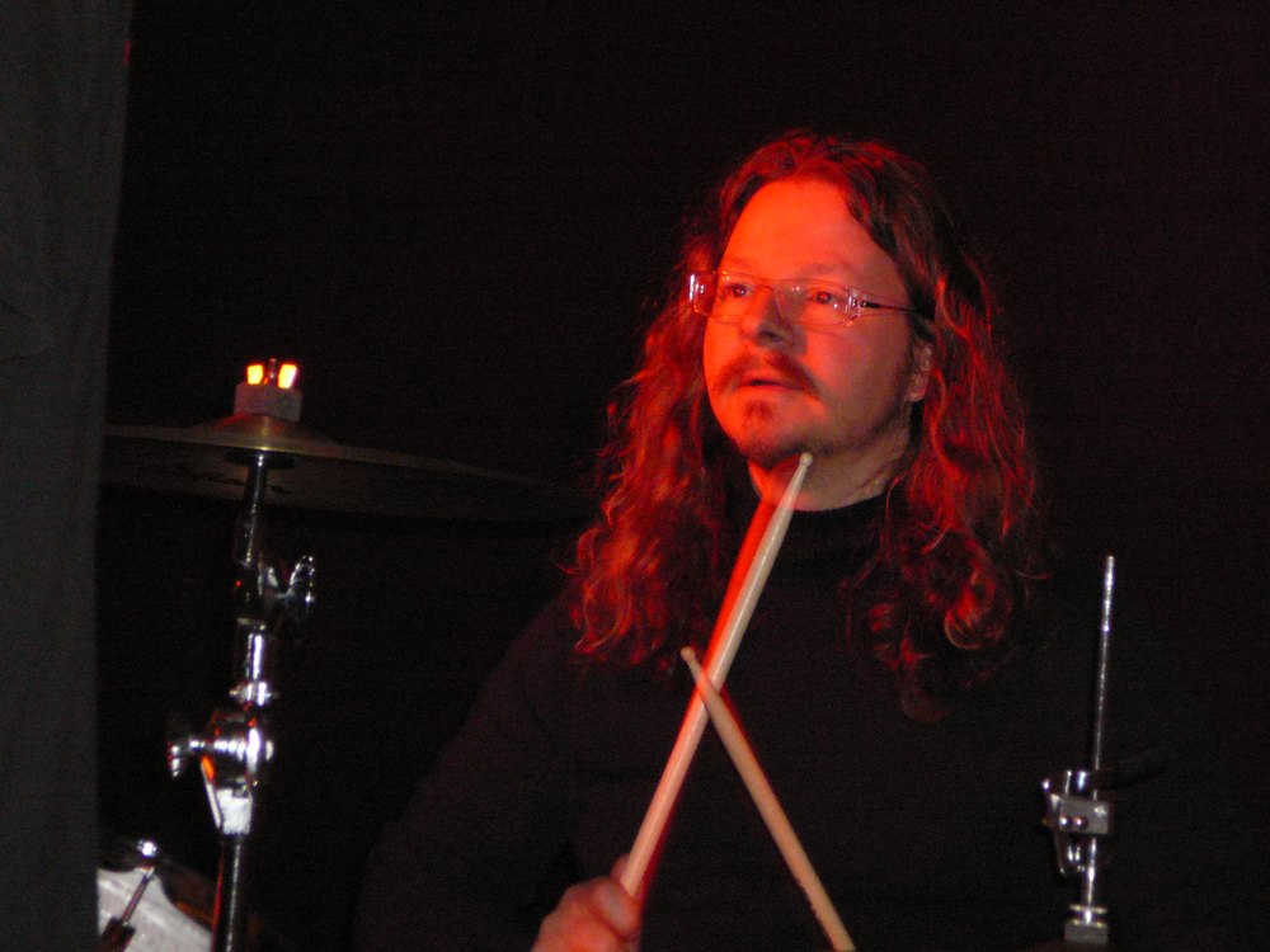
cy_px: 476
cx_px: 635
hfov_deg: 14.4
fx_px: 5026
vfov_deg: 10.8
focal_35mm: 137
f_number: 4
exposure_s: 1/30
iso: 400
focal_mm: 20.4
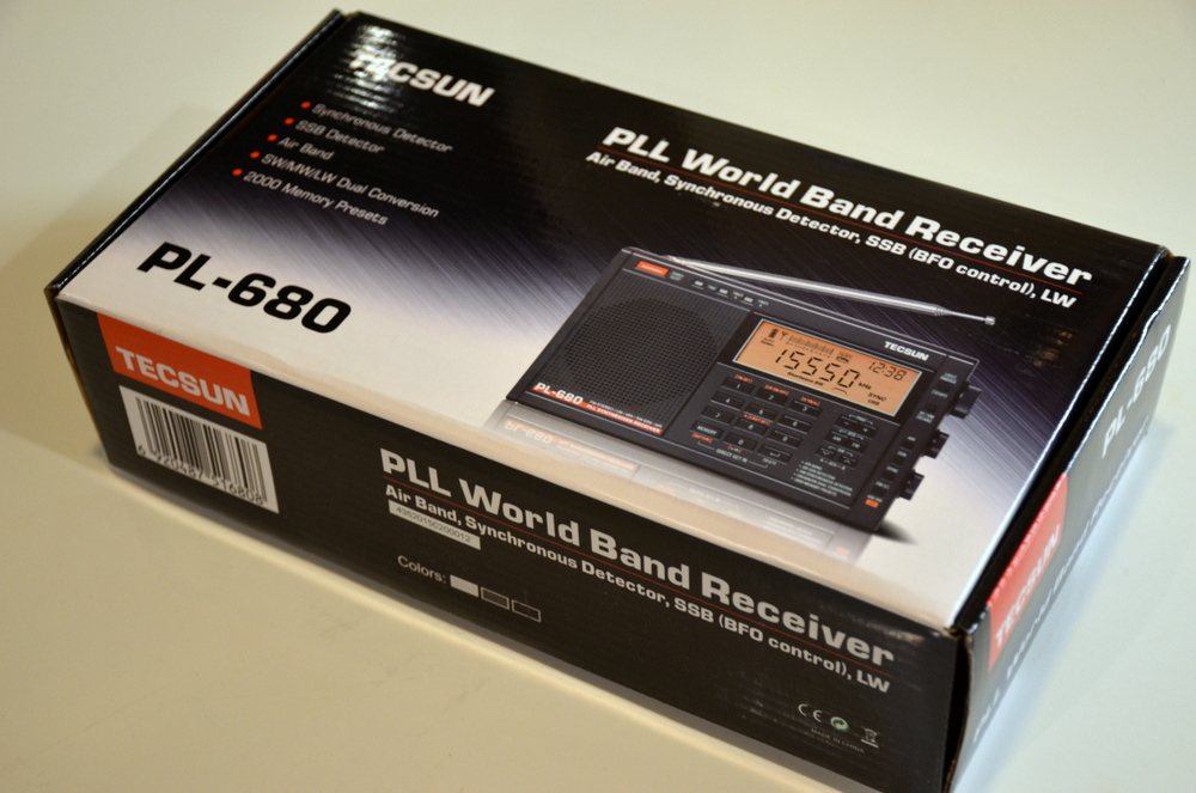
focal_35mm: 63
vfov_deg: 21.5
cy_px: 396
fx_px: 2089
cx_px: 598
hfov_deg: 31.9
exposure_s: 1/15
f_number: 4.5
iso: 500
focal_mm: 42
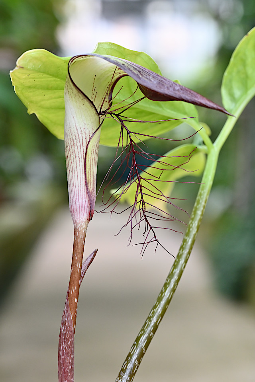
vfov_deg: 19.5
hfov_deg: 13.0
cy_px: 191
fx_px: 1116
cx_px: 128
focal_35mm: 105
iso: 1400
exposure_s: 1/125
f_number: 8
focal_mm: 105
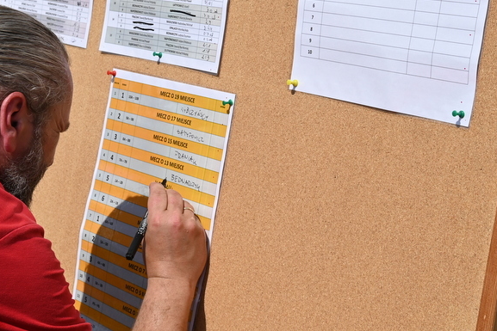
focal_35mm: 77
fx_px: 1063
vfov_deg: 17.7
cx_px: 135
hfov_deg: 26.0
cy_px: 117
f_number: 8
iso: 100
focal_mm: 37
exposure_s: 1/500
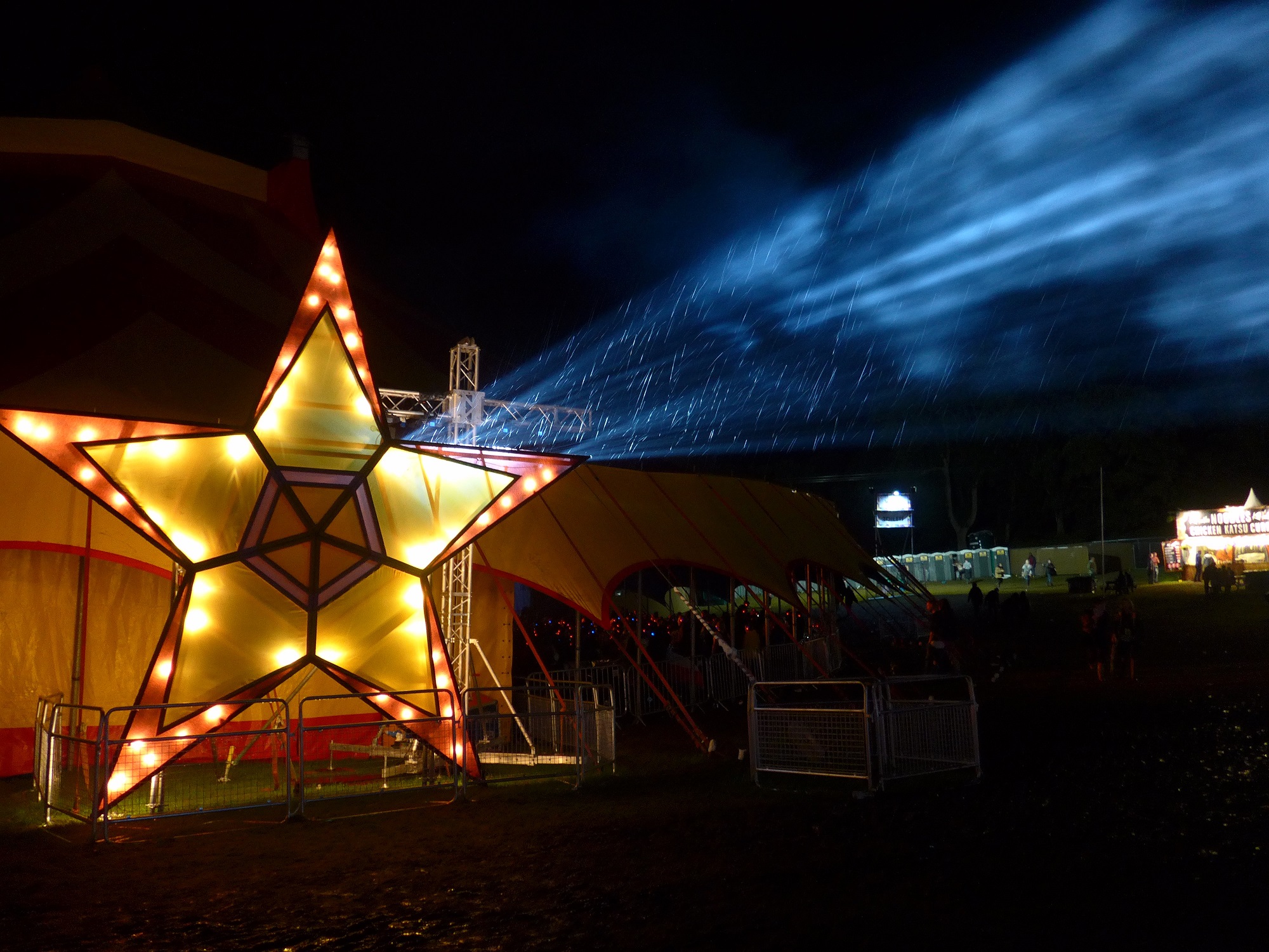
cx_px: 634
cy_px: 476
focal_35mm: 29
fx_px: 1063
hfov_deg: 61.7
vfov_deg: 48.2
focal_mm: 6
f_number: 2
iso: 400
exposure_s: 1/15
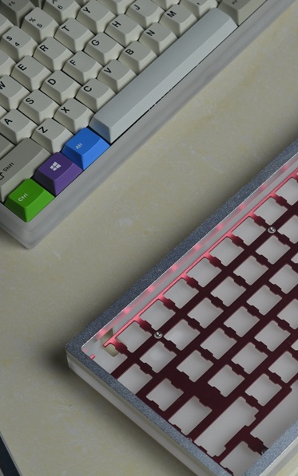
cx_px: 348
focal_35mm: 127
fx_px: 1648
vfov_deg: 16.5
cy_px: 238
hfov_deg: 10.2
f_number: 5.6
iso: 100
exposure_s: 1/13
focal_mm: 55
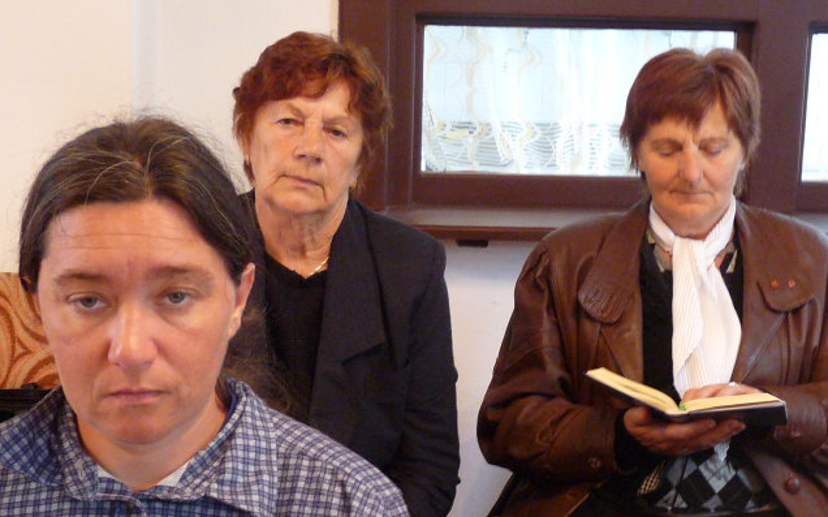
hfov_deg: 32.0
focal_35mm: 64
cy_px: 273
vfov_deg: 20.3
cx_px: 415
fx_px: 1444
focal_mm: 6.1
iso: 400
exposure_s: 1/20
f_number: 3
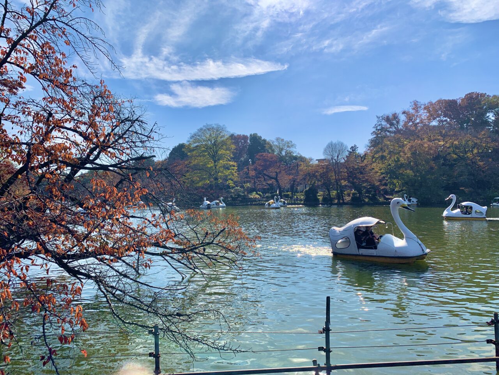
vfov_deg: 53.1
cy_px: 188
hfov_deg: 67.3
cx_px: 250
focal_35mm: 26
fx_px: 375
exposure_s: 1/4673
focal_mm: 4.25
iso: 25
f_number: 1.8
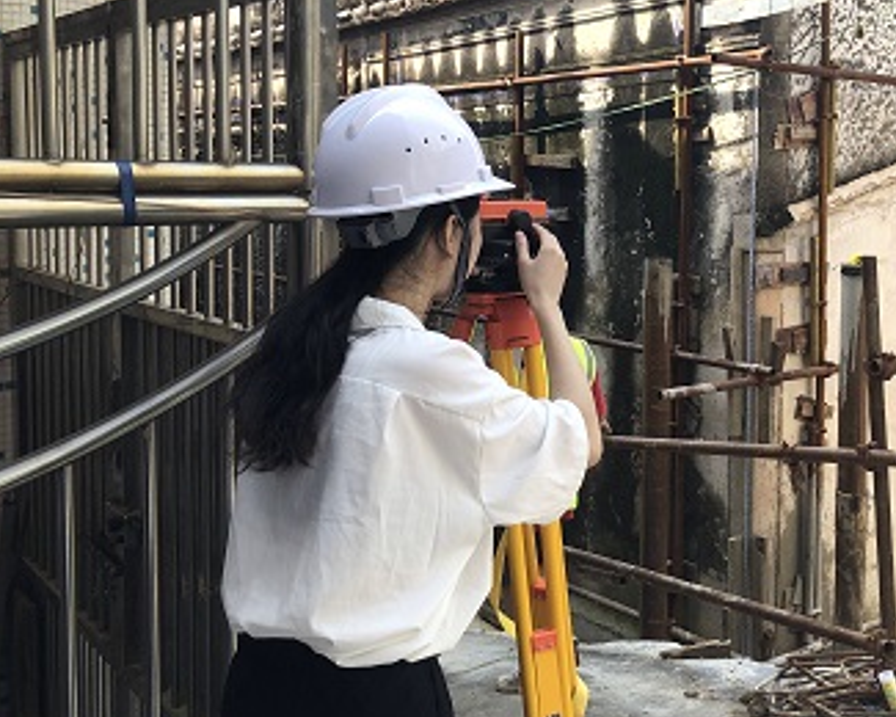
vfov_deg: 35.4
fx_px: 1114
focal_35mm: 42
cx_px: 623
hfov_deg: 43.0
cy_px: 258
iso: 20
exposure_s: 1/190
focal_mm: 3.99
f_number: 1.8
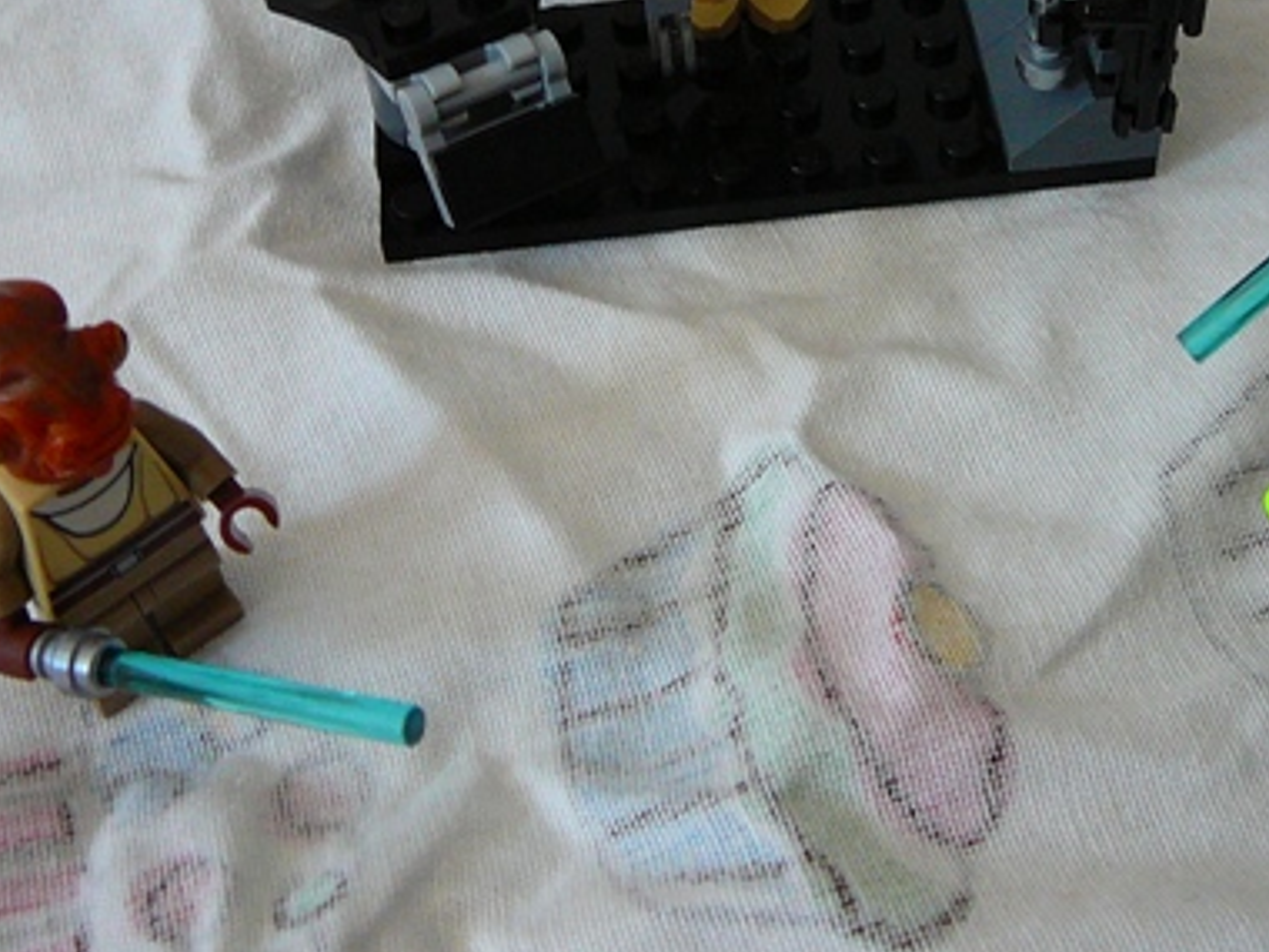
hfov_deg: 32.5
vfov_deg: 24.4
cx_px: 828
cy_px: 190
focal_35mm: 59
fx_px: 2163
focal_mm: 5.2
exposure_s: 1/15
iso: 200
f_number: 2.8
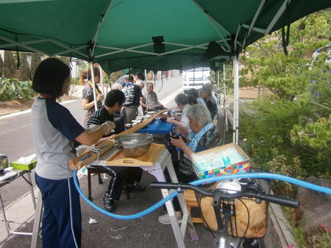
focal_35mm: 26
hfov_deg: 67.3
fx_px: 248
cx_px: 166
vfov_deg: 53.0
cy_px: 124
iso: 80
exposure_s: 1/250
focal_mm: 4.7
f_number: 2.8
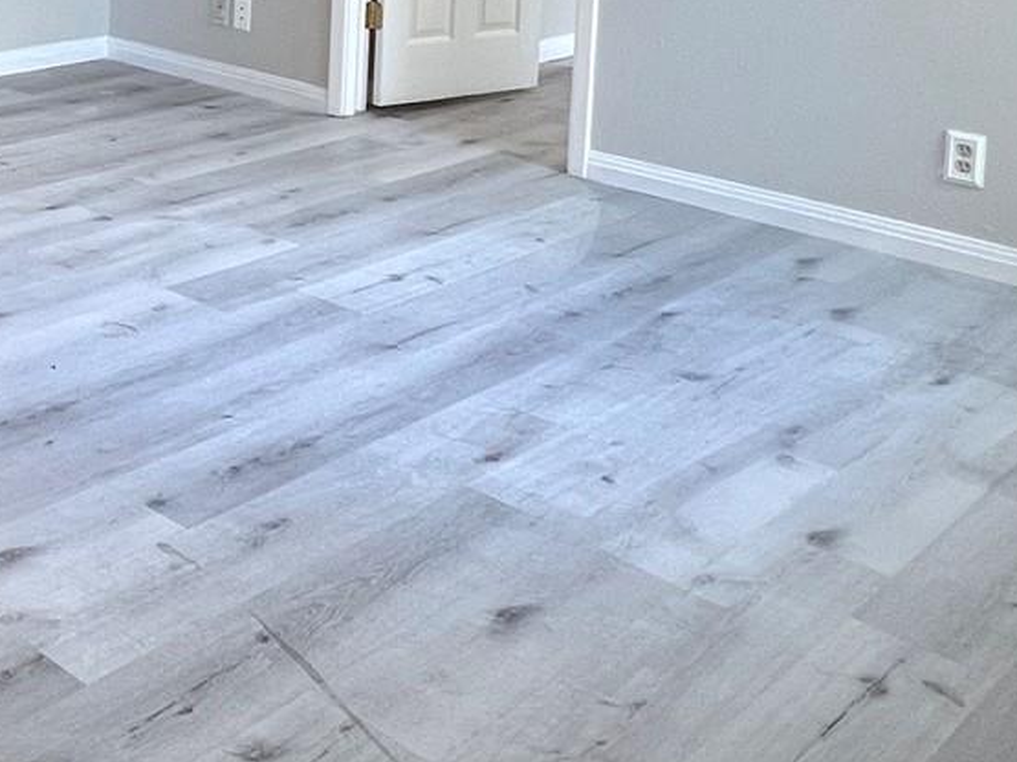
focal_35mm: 48
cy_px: -128
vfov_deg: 27.1
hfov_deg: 34.8
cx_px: -71
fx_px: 1410
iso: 200
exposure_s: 1/120
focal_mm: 1.57
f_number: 1.8
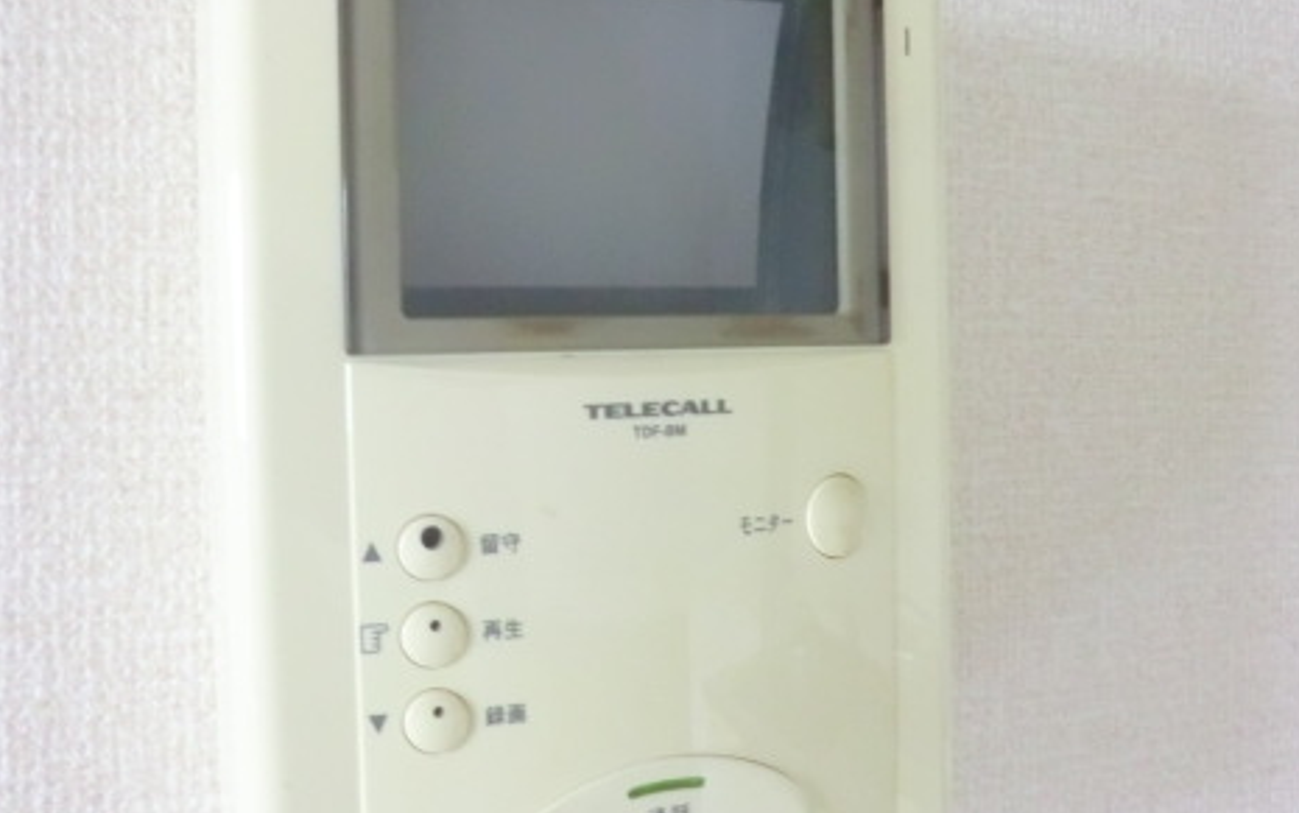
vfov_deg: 36.3
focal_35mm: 35
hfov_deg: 55.0
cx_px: 534
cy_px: 413
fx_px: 1240
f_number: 3.2
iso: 800
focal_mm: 4.3
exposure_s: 1/25
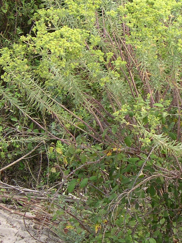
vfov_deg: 21.8
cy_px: 102
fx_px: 631
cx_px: 196
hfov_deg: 16.0
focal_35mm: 90
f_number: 2.8
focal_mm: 8
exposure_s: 1/383
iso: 100
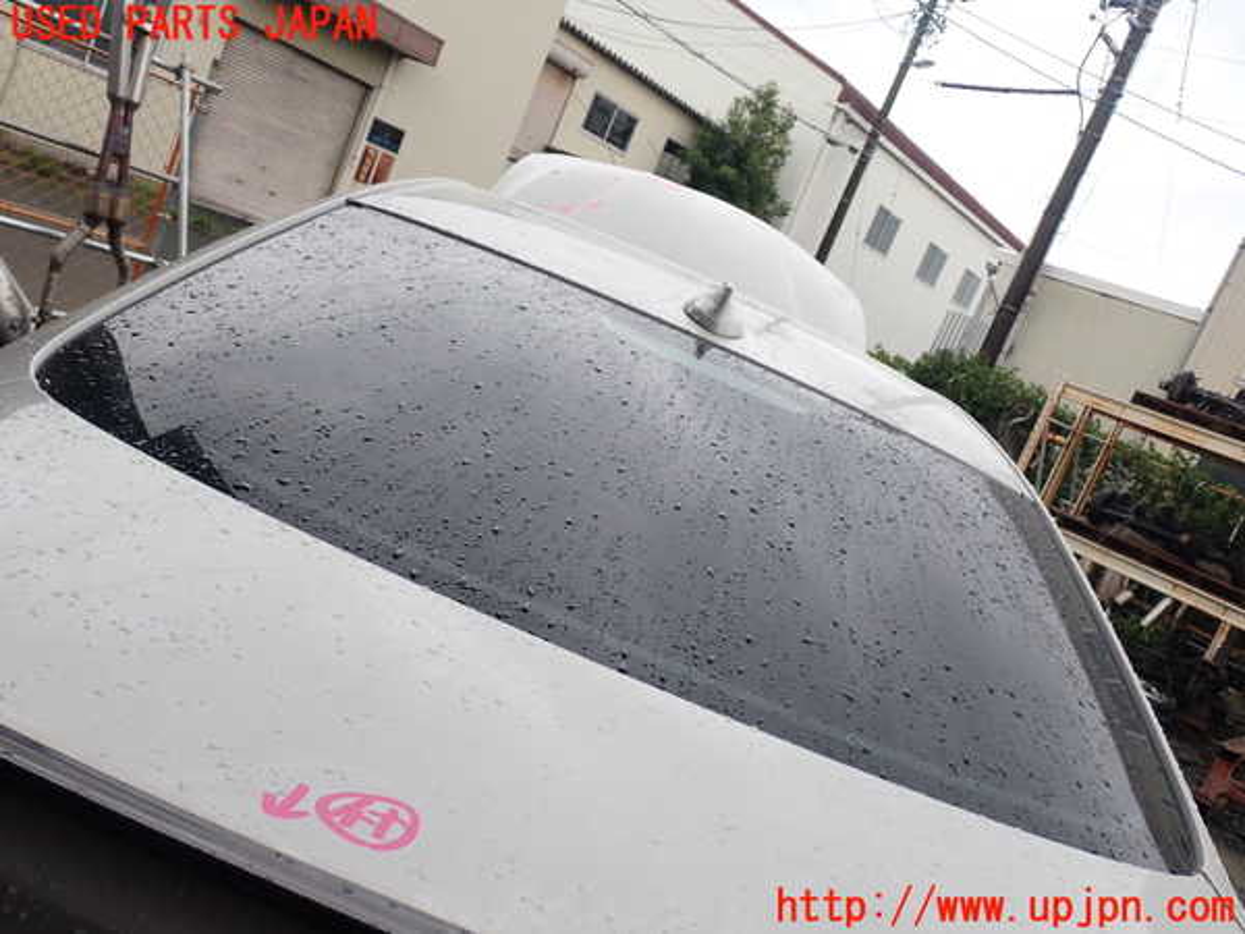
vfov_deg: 46.8
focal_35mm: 30
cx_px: 622
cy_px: 467
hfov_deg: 60.0
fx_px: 1079
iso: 100
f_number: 3.2
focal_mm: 5.4
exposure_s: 1/200
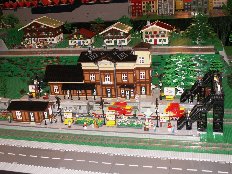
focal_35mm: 42
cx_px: 116
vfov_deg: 34.4
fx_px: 282
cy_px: 87
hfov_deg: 44.8
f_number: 2.8
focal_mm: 6.98
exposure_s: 1/50
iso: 160
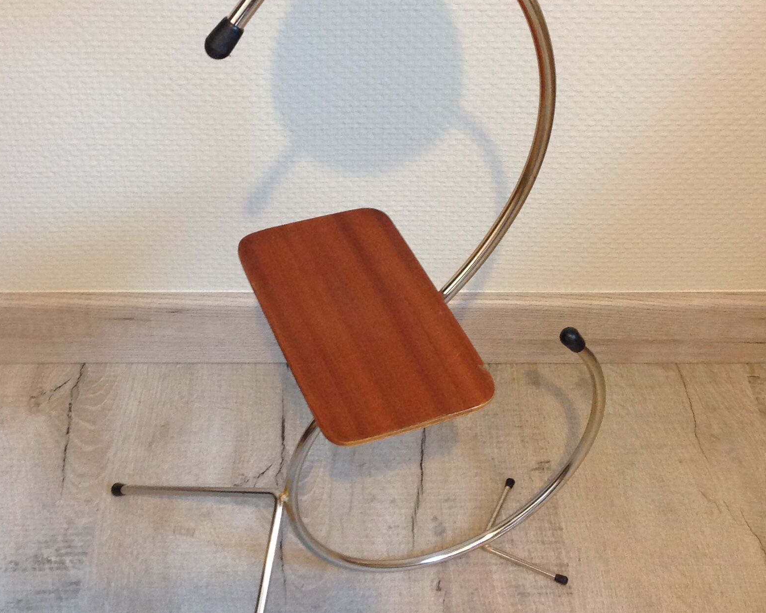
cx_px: 369
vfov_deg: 26.7
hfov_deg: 33.0
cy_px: 272
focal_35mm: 57
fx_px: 1292
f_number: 2.4
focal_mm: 4.28
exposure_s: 1/15
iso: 160
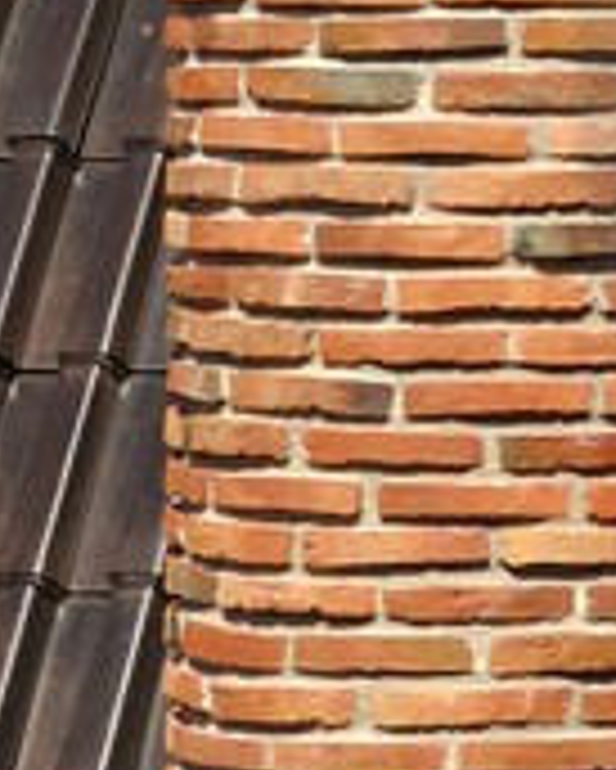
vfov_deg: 7.5
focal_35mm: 255
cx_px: 1947
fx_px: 5806
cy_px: -27
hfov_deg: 5.6
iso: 200
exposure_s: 1/125
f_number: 14
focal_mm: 29
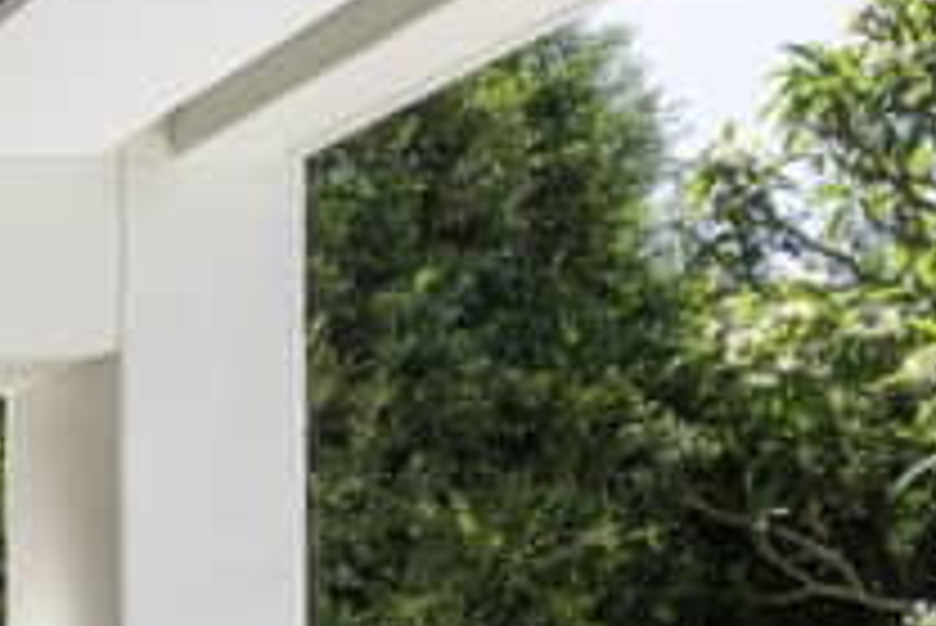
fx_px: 3070
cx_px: -832
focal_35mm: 118
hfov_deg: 14.8
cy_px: 642
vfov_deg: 11.5
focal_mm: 24
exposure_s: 1/60
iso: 64
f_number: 9
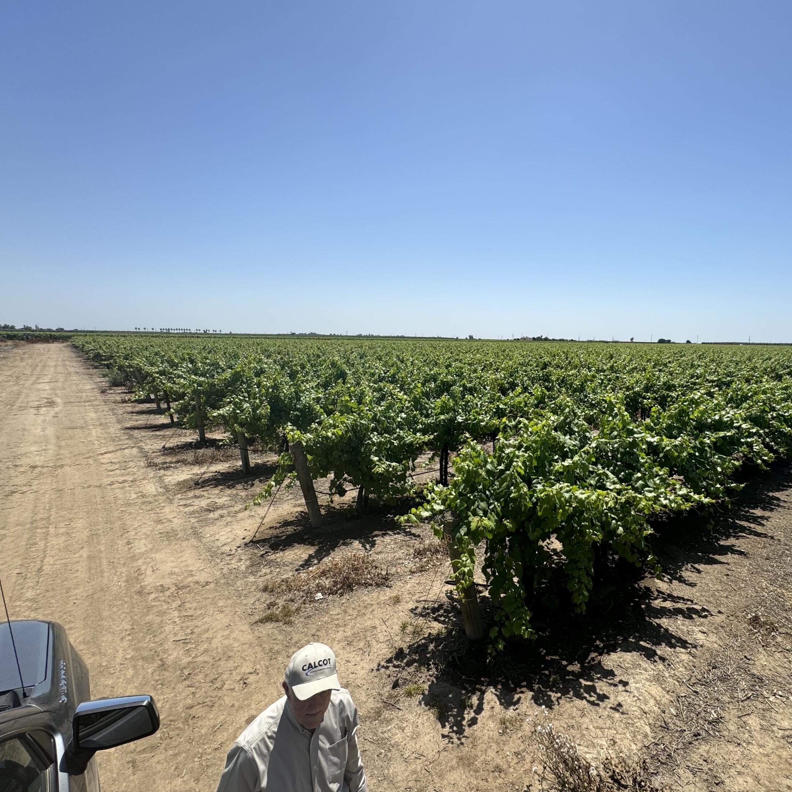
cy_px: 396
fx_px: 440
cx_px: 483
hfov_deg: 82.7
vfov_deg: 84.0
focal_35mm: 17
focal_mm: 2.22
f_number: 2.2
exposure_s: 1/2415
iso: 50
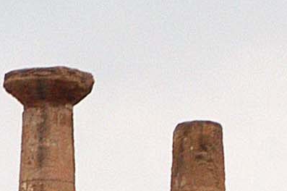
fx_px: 6333
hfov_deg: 2.6
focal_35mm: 795
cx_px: 508
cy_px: 387
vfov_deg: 1.7
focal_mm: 70
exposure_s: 1/500
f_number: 5.6
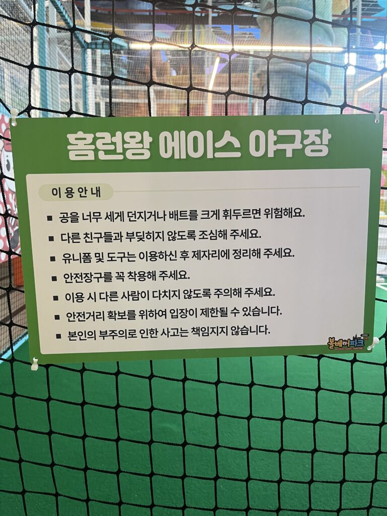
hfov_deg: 53.1
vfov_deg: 67.3
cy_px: 258
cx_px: 194
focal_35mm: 26
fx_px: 388
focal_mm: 5.1
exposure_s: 1/60
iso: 160
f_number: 1.6
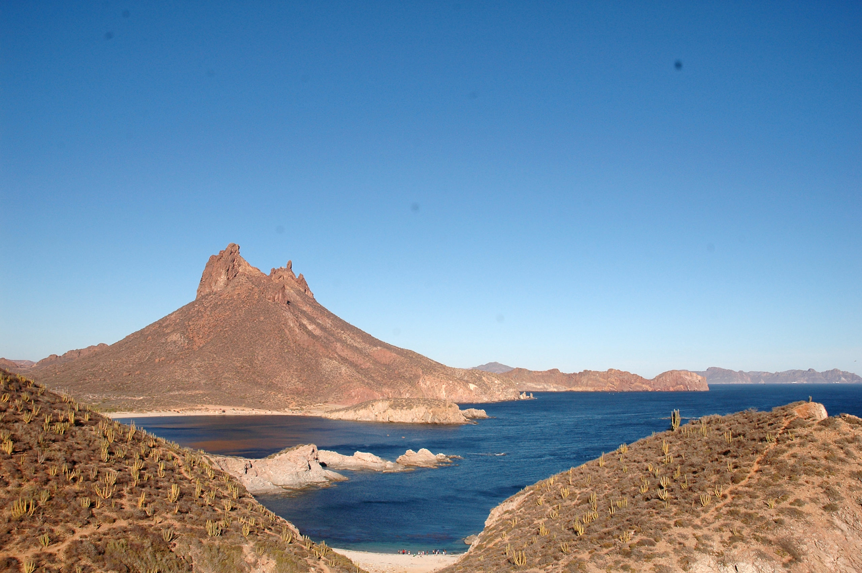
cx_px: 431
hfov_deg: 67.4
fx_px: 646
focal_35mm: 27
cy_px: 286
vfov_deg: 47.8
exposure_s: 1/500
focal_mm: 18
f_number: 9
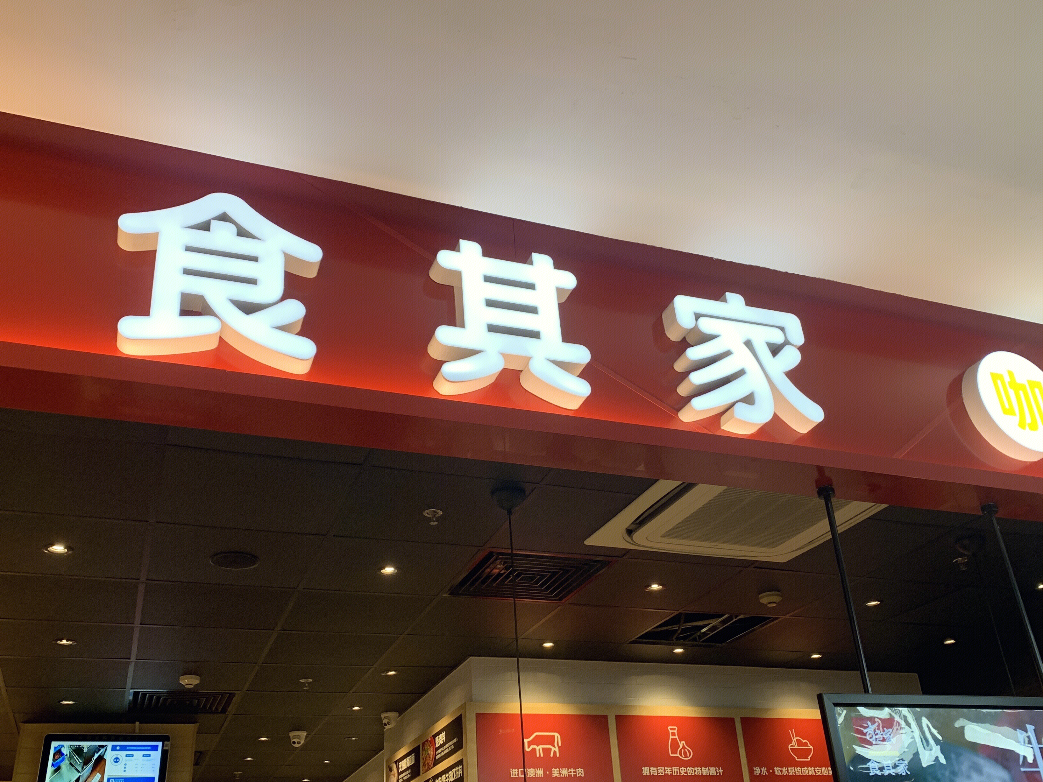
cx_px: 547
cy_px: 447
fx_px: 964
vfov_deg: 44.0
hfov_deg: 56.8
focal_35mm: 32
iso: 100
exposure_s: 1/100
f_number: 1.8
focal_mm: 4.25
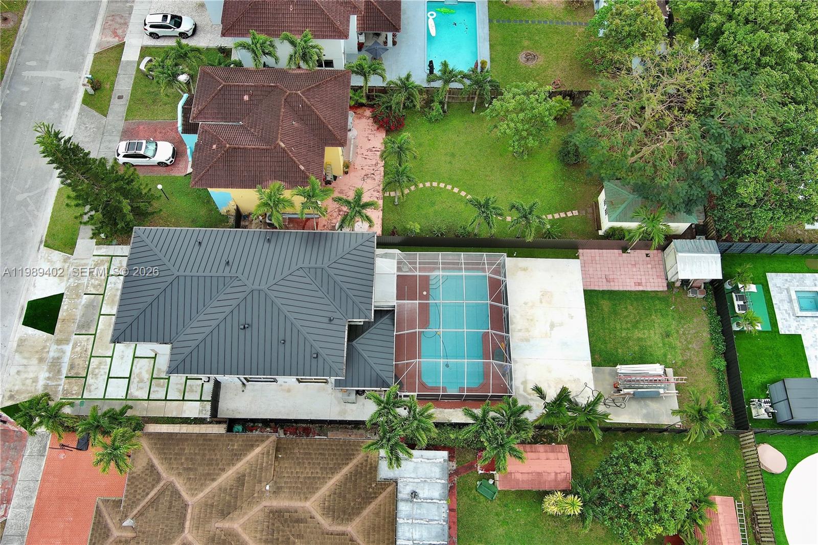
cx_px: 409
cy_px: 272
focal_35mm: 29
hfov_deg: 63.7
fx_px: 659
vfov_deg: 44.9
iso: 100
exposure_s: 1/414
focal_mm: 10.57
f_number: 2.8
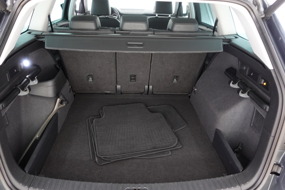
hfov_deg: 69.4
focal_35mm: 26
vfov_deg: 49.6
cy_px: 96
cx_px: 136
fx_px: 206
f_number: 1.8
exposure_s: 1/13
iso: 800
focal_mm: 9.4
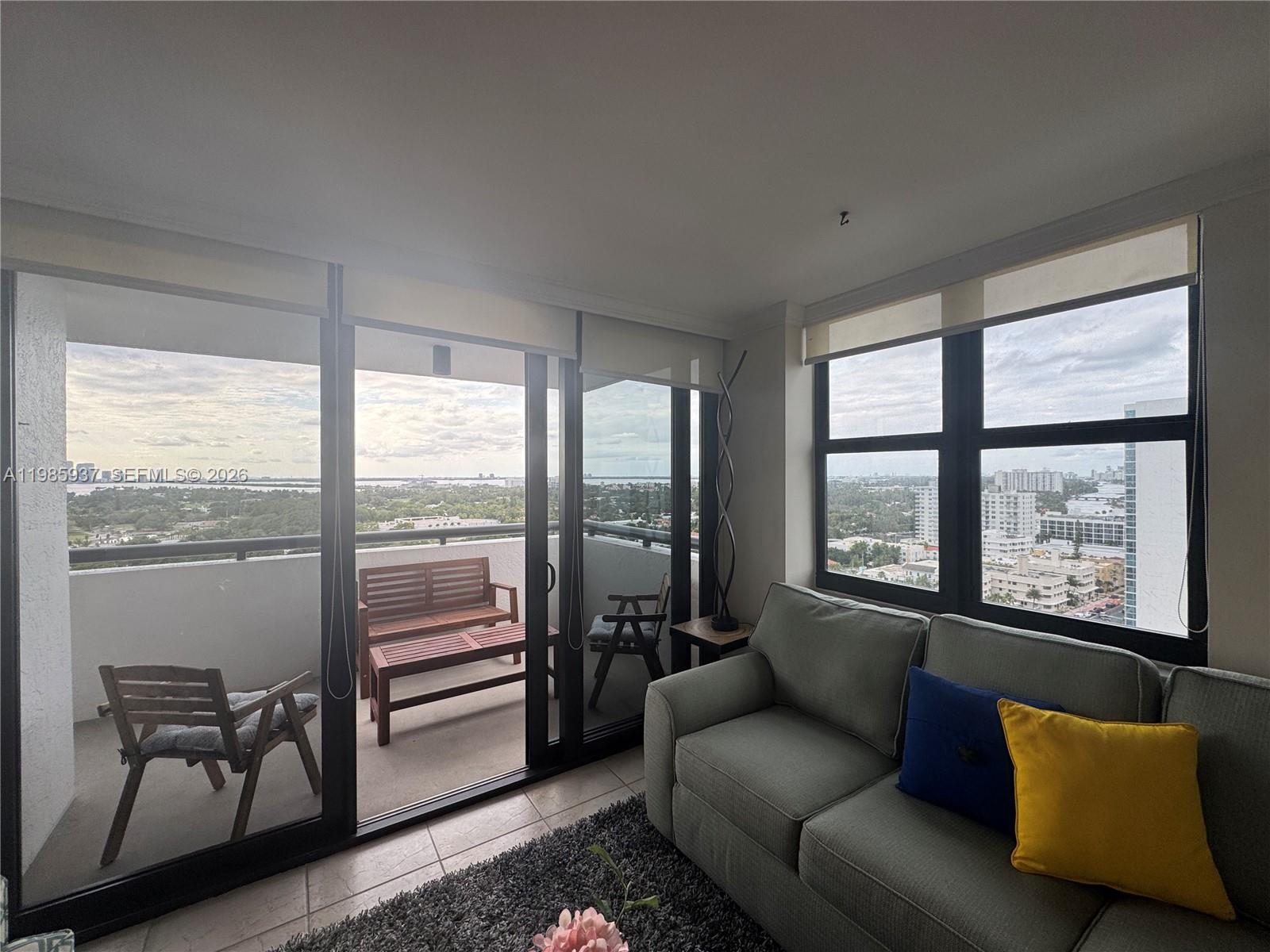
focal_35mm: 14
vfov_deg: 85.7
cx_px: 635
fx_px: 514
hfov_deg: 102.1
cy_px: 476
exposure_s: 1/172
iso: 40
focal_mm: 2.22
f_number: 2.2
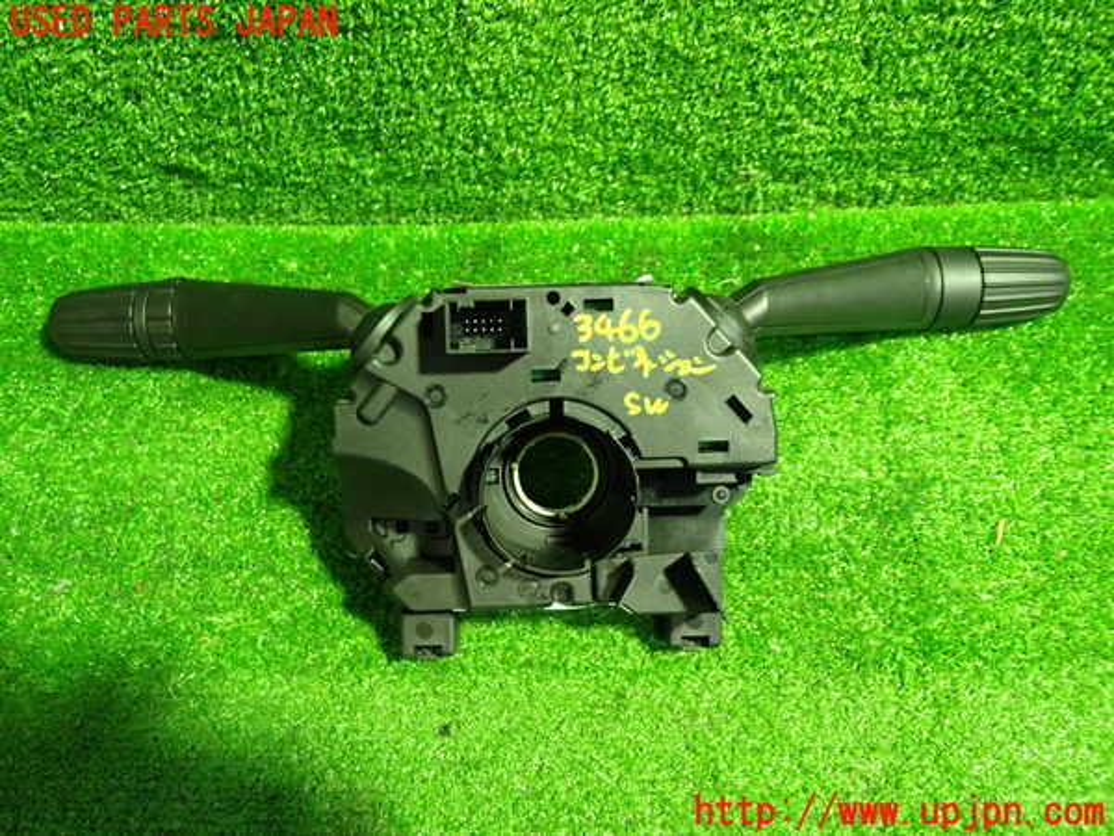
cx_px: 557
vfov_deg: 46.8
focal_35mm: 30
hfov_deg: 60.0
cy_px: 418
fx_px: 965
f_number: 2.3
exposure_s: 1/30
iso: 640
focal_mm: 5.4
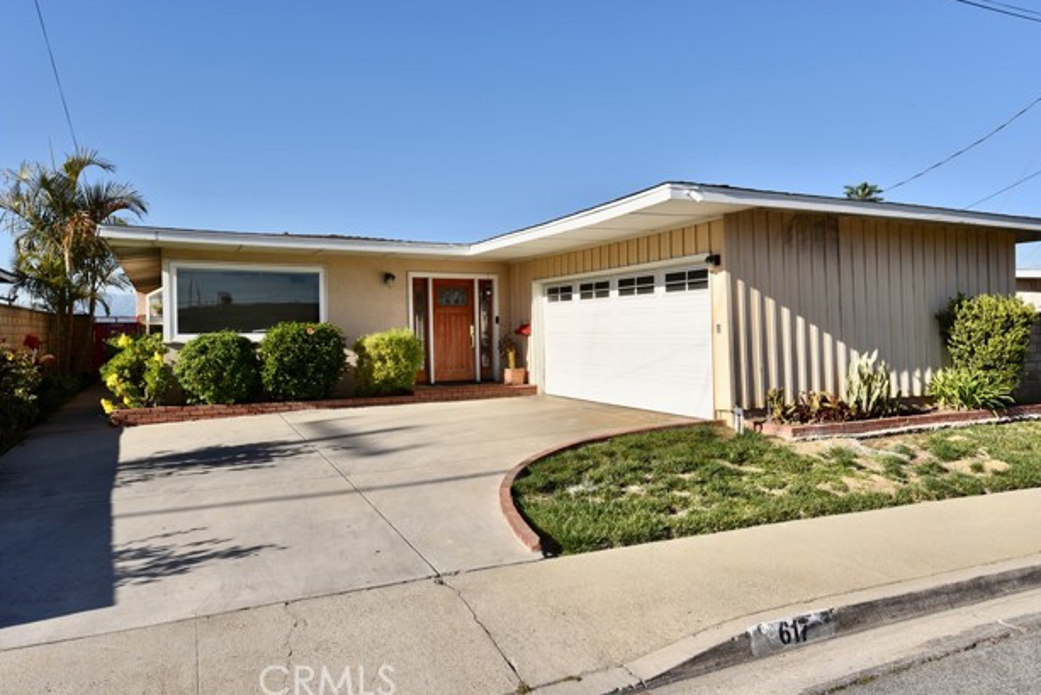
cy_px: 342
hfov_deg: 73.7
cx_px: 537
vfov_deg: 53.2
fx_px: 694
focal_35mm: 24
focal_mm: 23
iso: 100
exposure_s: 1/200
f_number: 13
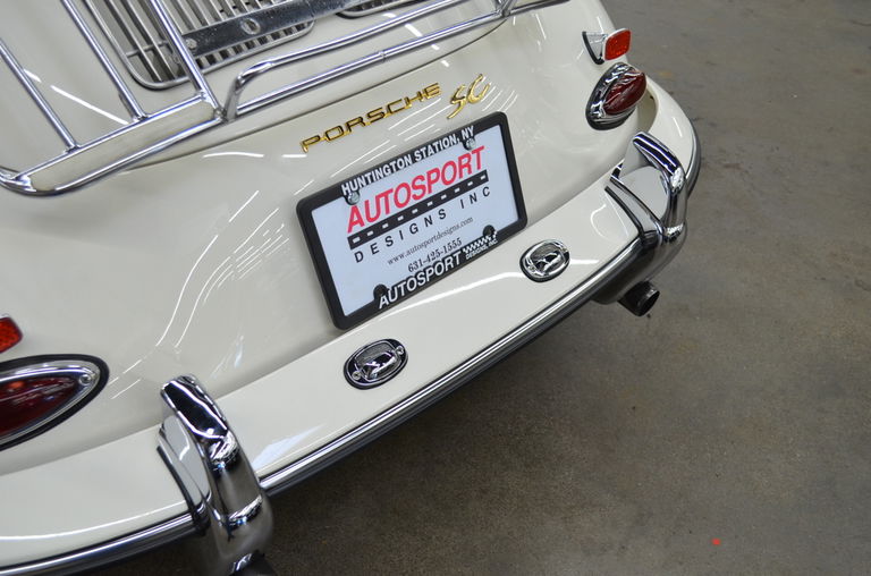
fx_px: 796
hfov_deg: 57.3
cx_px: 436
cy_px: 288
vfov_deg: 39.8
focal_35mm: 33
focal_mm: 22
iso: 400
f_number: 4.5
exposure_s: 1/80
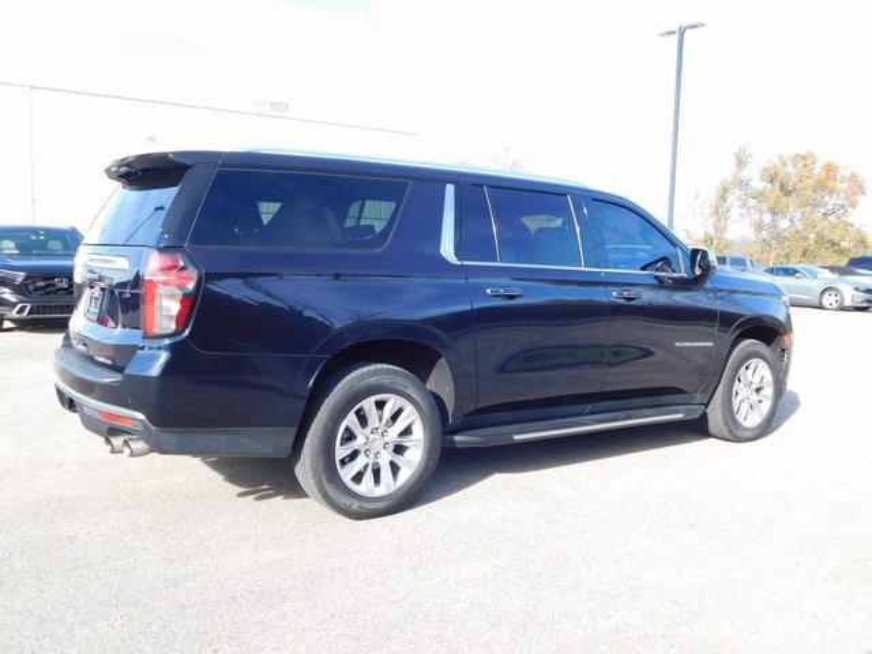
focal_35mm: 30
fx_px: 756
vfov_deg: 46.8
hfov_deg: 60.0
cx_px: 436
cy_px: 327
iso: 125
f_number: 3.2
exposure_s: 1/320
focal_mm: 5.3
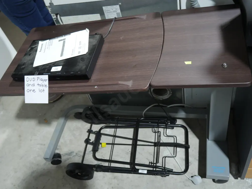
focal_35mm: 38
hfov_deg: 49.0
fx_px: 277
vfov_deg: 37.8
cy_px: 94
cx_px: 126
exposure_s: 1/60
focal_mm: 19
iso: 500
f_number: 4.1
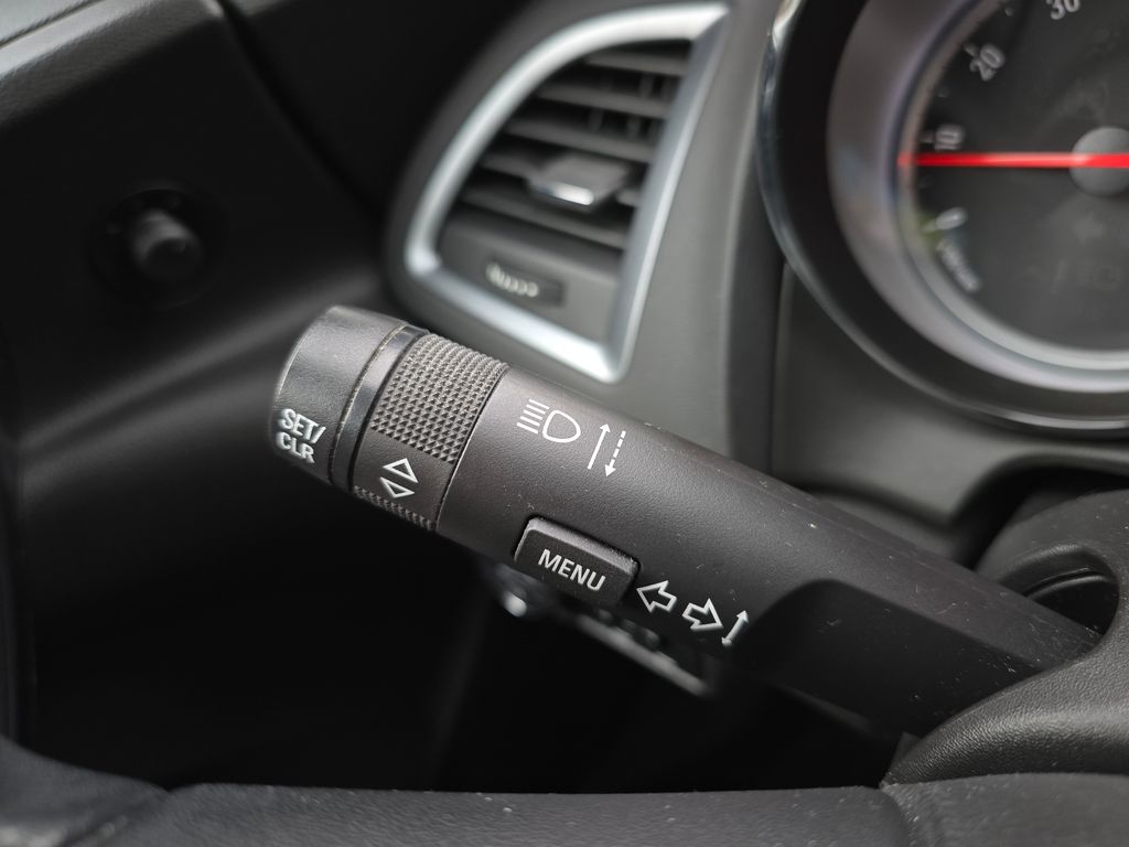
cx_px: 564
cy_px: 424
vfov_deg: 58.9
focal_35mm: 23
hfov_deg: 73.9
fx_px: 750
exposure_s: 1/180
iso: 160
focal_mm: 6.3
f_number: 1.7
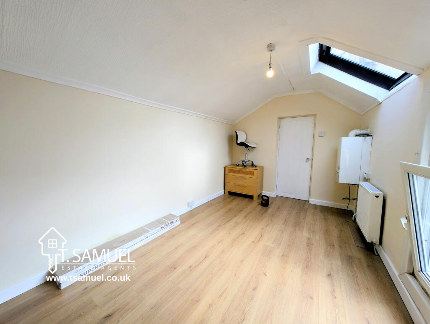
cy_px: 162
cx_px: 215
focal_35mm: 12
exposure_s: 1/118
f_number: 1.95
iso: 35
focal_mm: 2.23
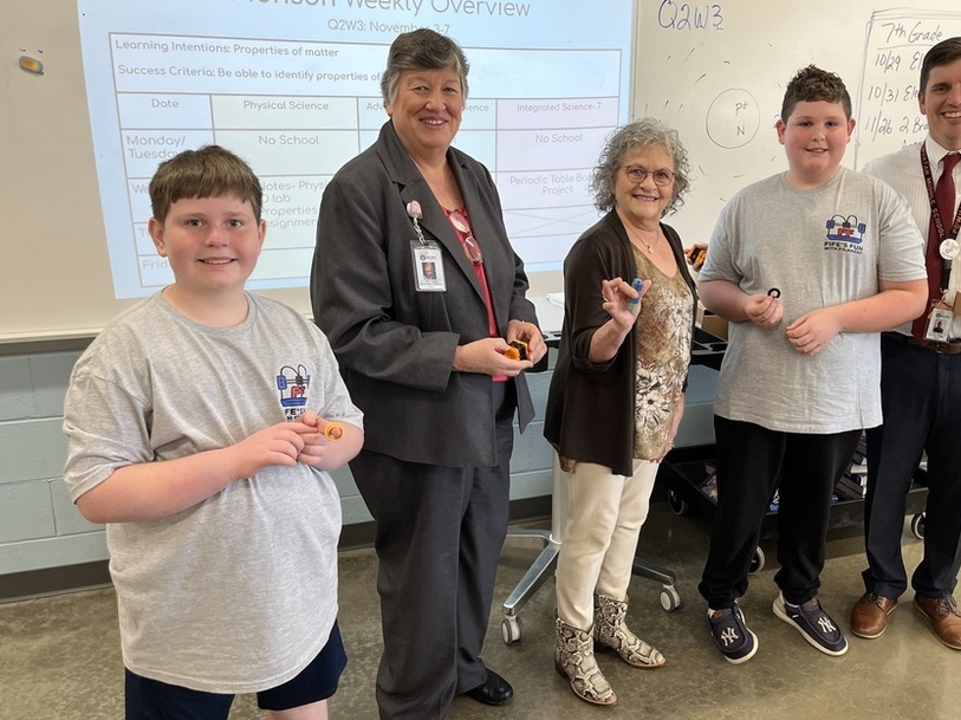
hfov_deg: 56.5
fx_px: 888
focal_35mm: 32
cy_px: 351
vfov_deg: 44.1
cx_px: 564
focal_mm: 5.1
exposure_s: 1/60
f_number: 1.6
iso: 100
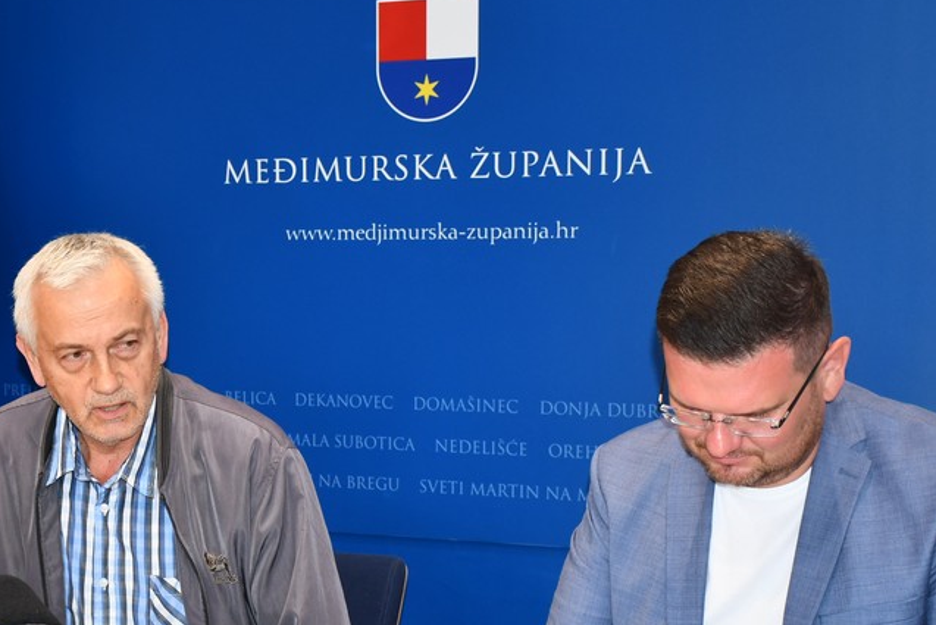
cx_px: 222
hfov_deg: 24.5
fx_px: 2132
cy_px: 433
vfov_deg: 16.6
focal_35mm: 82
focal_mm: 34
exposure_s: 1/60
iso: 450
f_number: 4.2
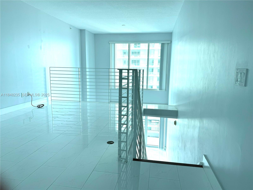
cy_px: 95
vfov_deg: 56.8
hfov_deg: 71.6
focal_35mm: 24
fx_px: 175
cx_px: 126
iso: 50
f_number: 1.78
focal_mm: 6.76
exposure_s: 1/133
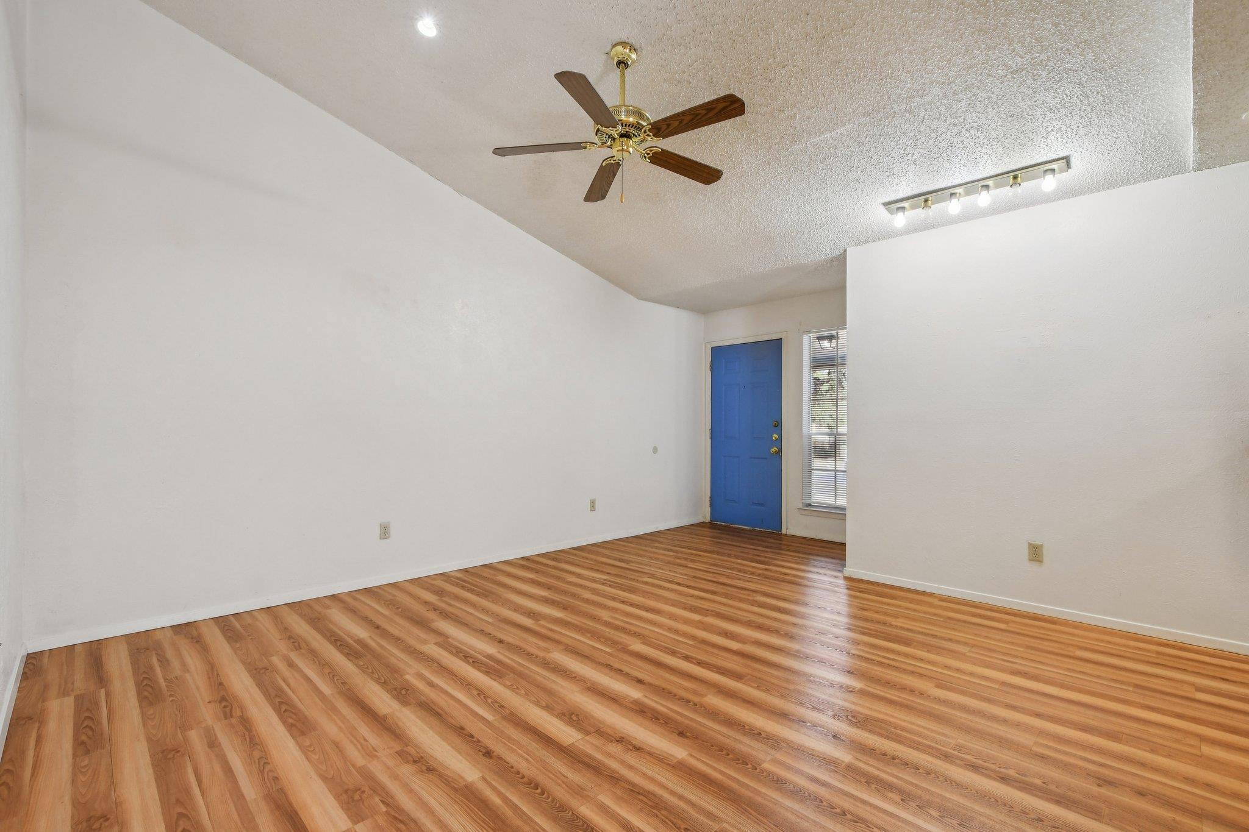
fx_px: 520
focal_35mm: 15
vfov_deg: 77.3
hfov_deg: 100.4
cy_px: 416
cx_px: 624
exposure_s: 1/15
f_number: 8
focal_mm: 10
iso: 400
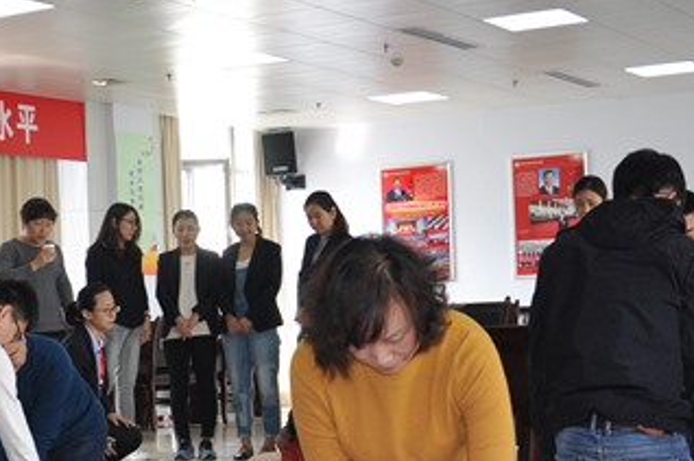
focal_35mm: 85
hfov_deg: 23.4
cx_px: 83
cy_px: 336
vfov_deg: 16.0
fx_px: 1636
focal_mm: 18
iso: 500
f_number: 3.5
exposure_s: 1/125
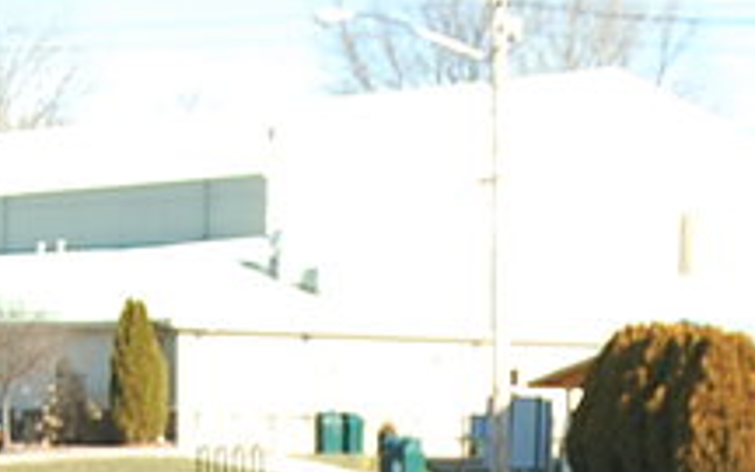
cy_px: 876
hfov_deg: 12.4
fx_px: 3457
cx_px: 552
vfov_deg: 7.6
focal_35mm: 168
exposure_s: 1/500
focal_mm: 30
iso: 320
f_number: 5.6
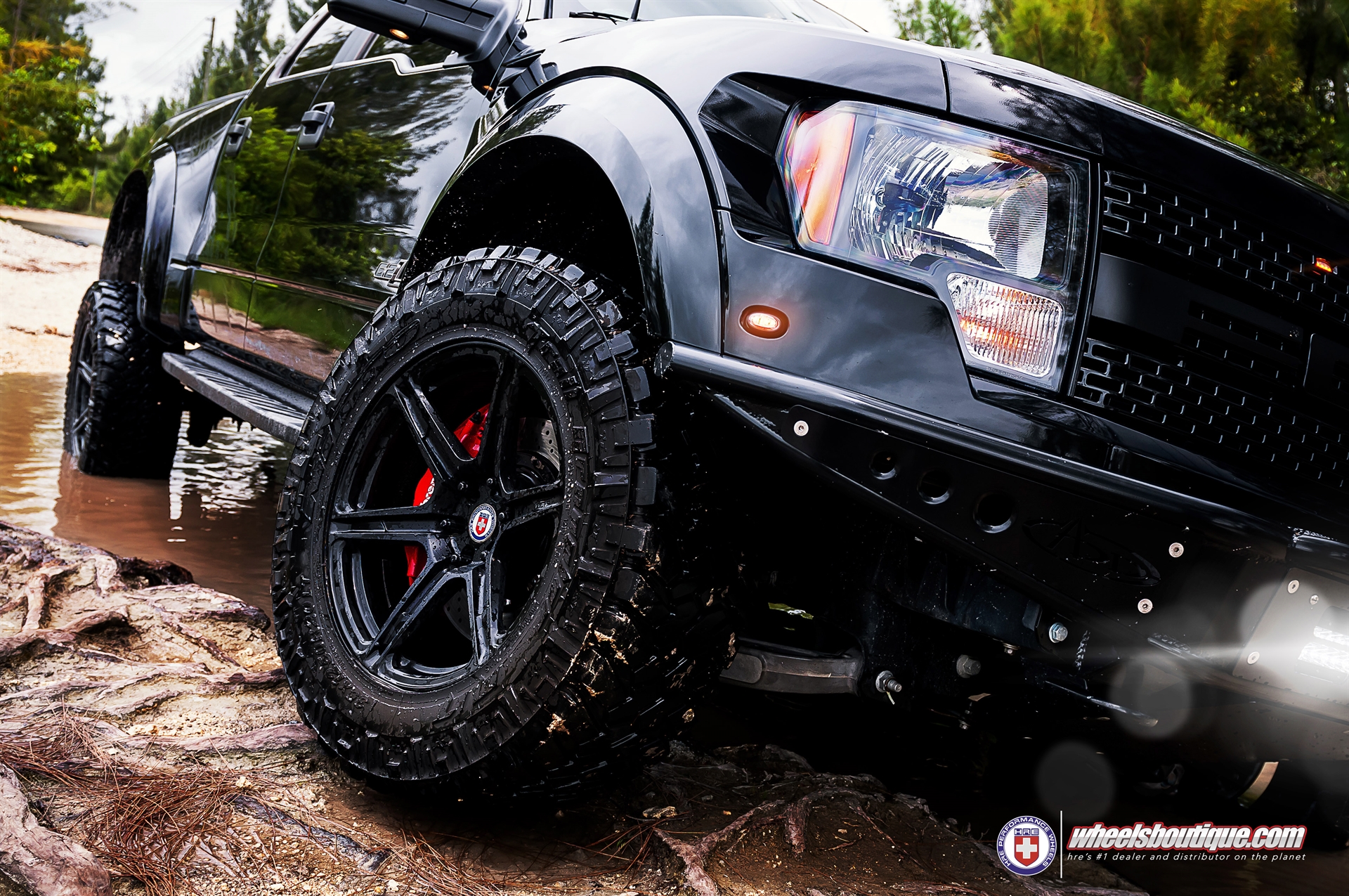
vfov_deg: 36.8
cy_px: 448
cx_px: 674
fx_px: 1347
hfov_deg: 53.2
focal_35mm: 36
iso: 200
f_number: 4.5
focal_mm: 24
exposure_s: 1/100
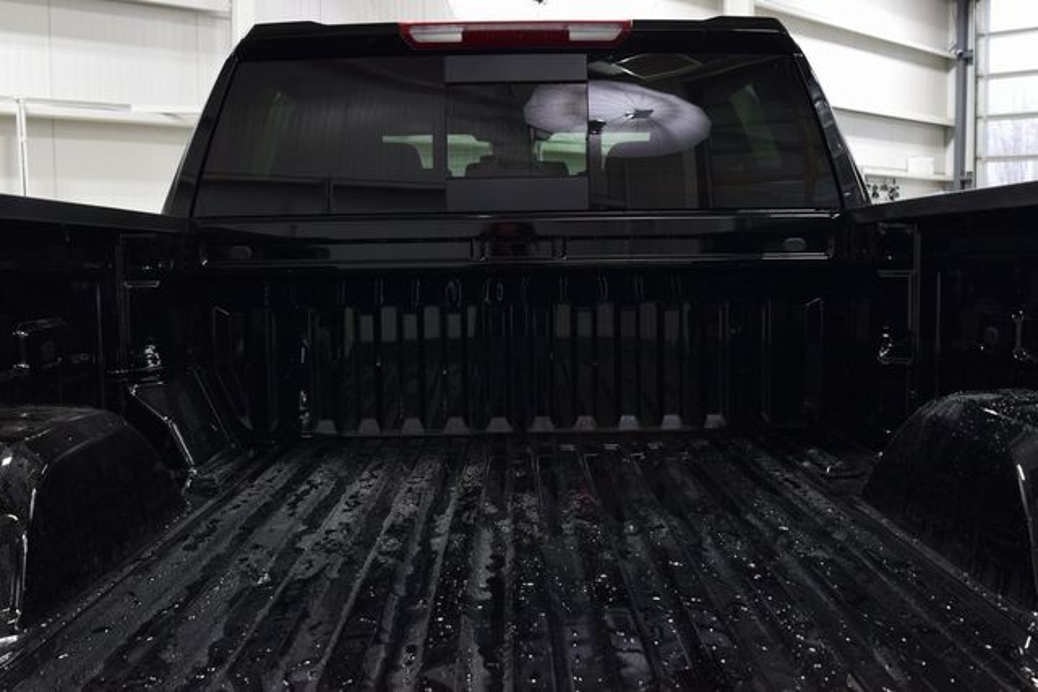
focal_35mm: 36
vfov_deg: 36.9
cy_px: 346
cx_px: 519
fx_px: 1038
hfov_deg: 53.1
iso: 560
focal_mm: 24
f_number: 6.3
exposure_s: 1/15
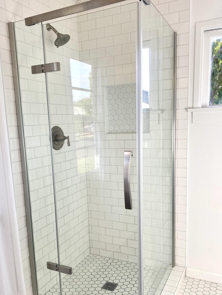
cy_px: 175
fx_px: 274
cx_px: 101
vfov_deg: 56.4
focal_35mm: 32
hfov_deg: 44.1
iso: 32
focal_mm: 4.25
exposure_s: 1/296
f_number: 1.8
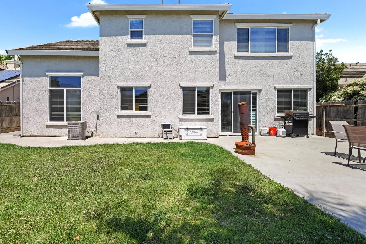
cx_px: 156
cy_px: 120
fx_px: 153
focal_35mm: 15
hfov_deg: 99.7
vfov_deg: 77.3
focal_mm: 13
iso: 200
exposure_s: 1/200
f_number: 8
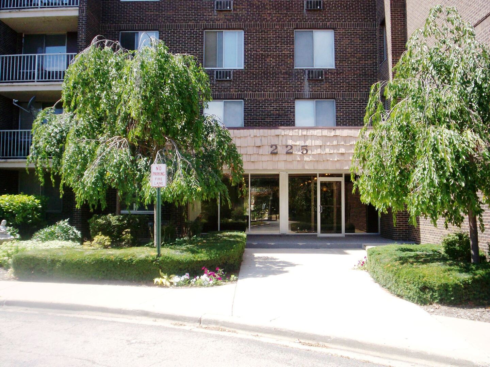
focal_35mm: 36
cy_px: 184
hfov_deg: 51.4
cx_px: 245
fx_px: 510
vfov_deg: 39.7
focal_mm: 5.9
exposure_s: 1/275
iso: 100
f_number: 4.5
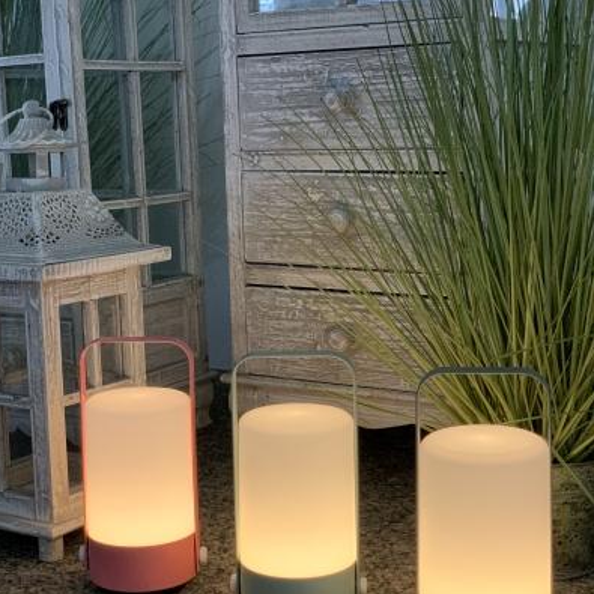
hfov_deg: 27.7
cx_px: 295
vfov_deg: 27.7
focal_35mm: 62
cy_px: 327
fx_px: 1204
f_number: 2.4
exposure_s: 1/50
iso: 200
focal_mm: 6
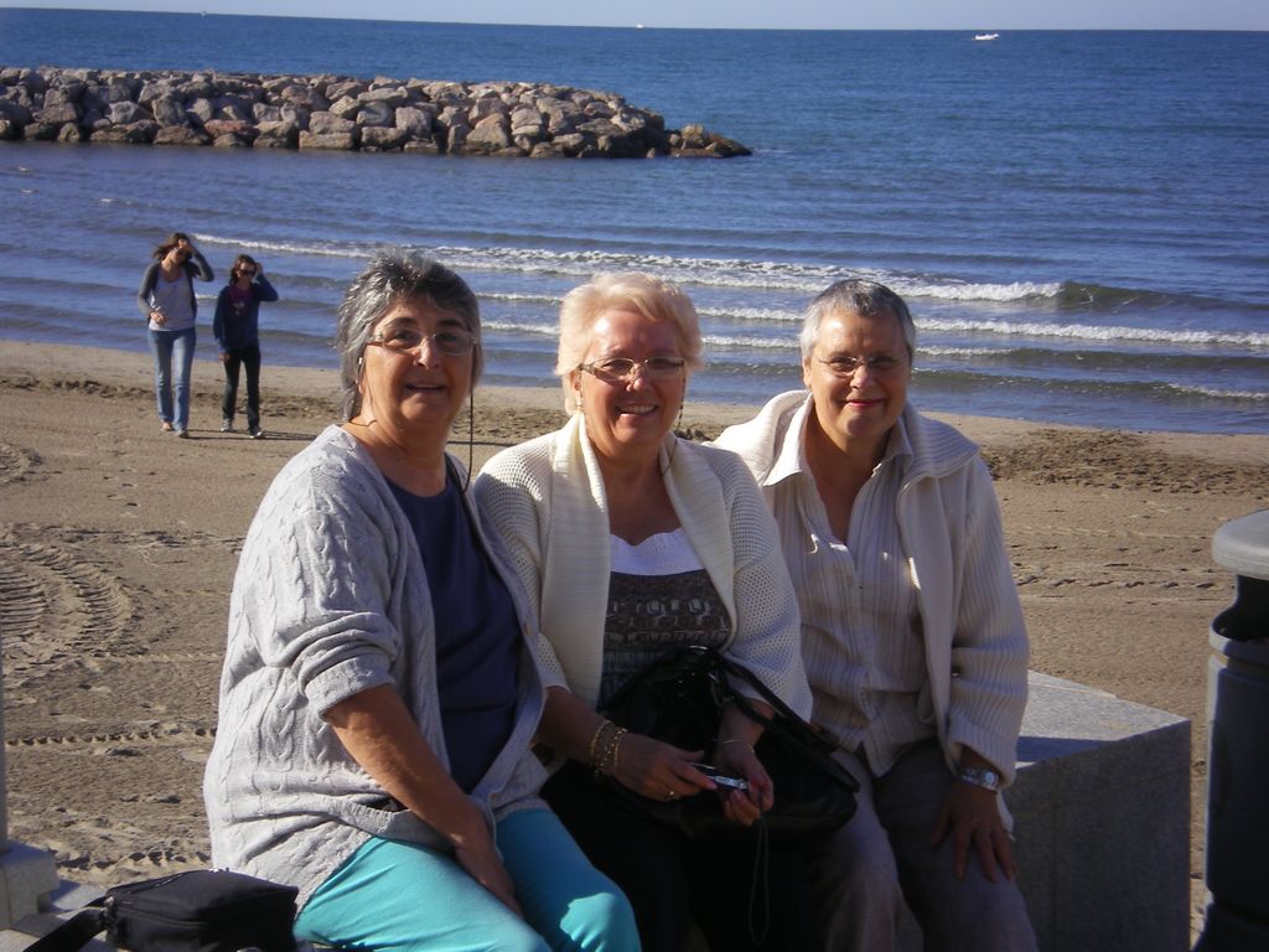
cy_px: 476
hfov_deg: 21.1
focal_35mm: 93
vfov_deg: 15.9
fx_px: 3409
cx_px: 634
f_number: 7.5
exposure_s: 1/160
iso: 64
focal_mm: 15.3
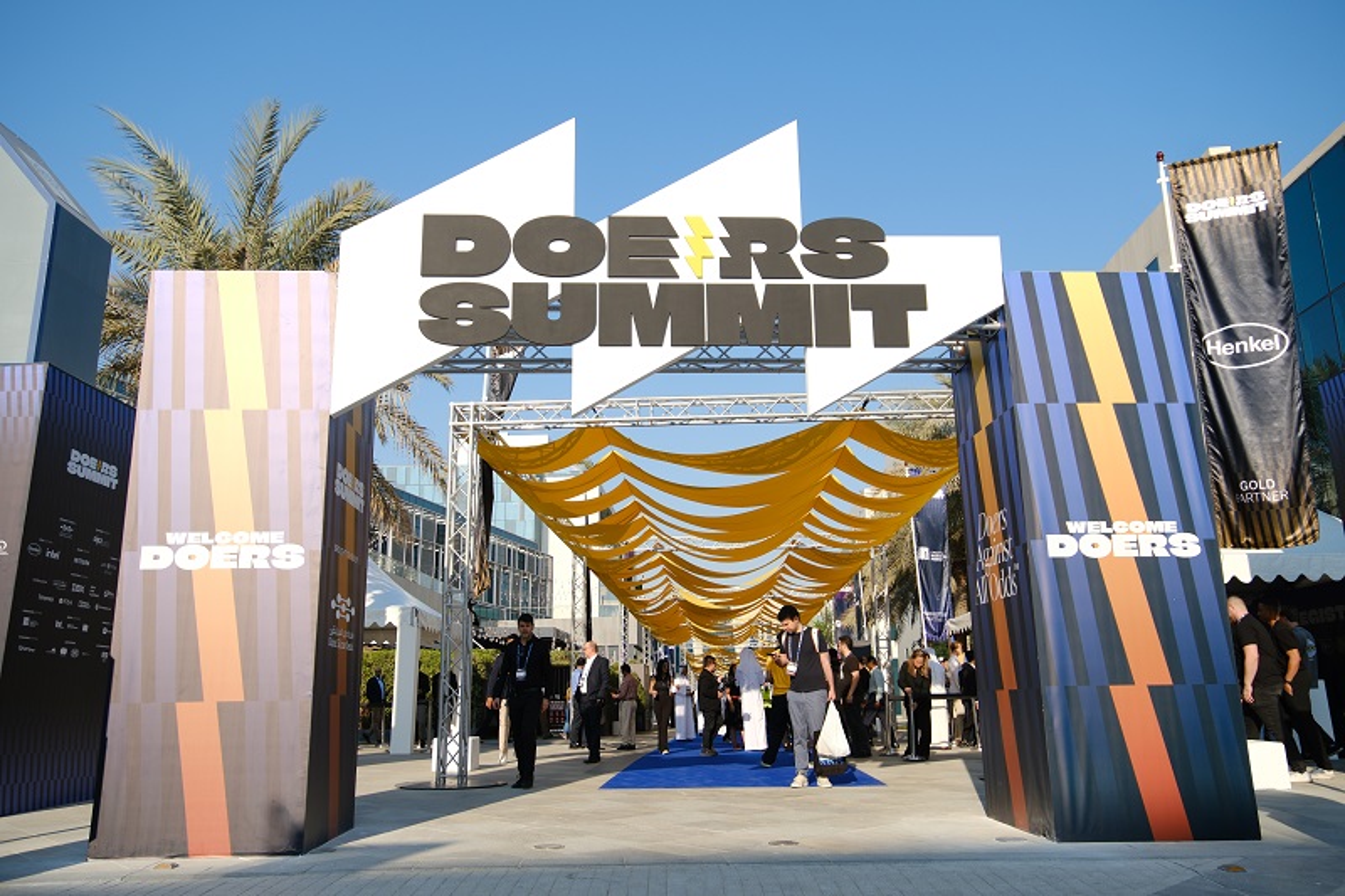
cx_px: 672
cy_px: 448
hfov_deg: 67.4
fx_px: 1008
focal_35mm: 27
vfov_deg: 47.9
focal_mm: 18
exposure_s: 1/800
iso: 125
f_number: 4
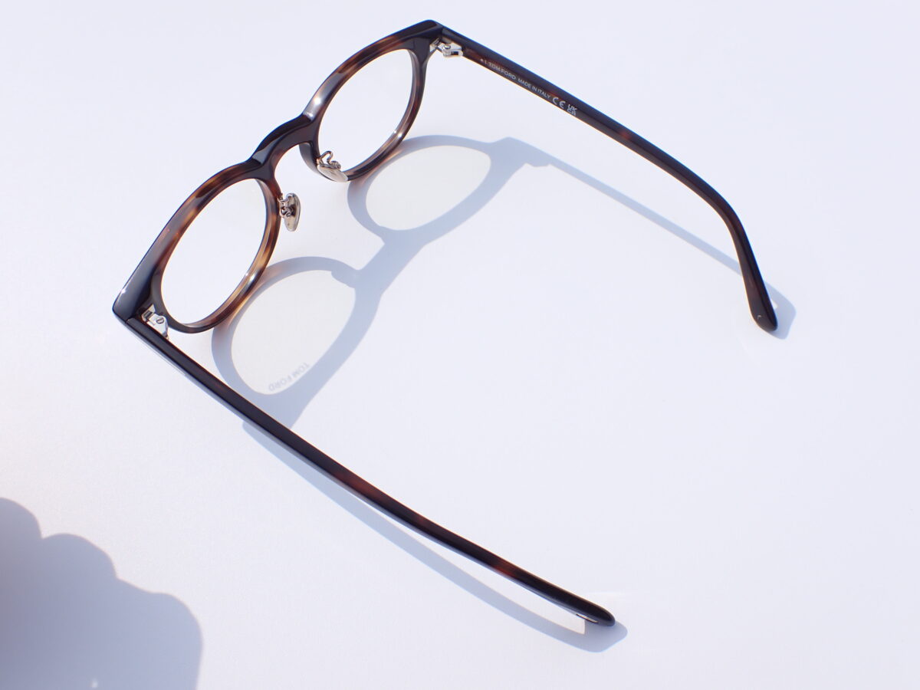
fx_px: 797
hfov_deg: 60.0
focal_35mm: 30
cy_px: 345
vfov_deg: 46.8
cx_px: 460
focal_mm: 5.4
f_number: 9
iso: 100
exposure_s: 1/200
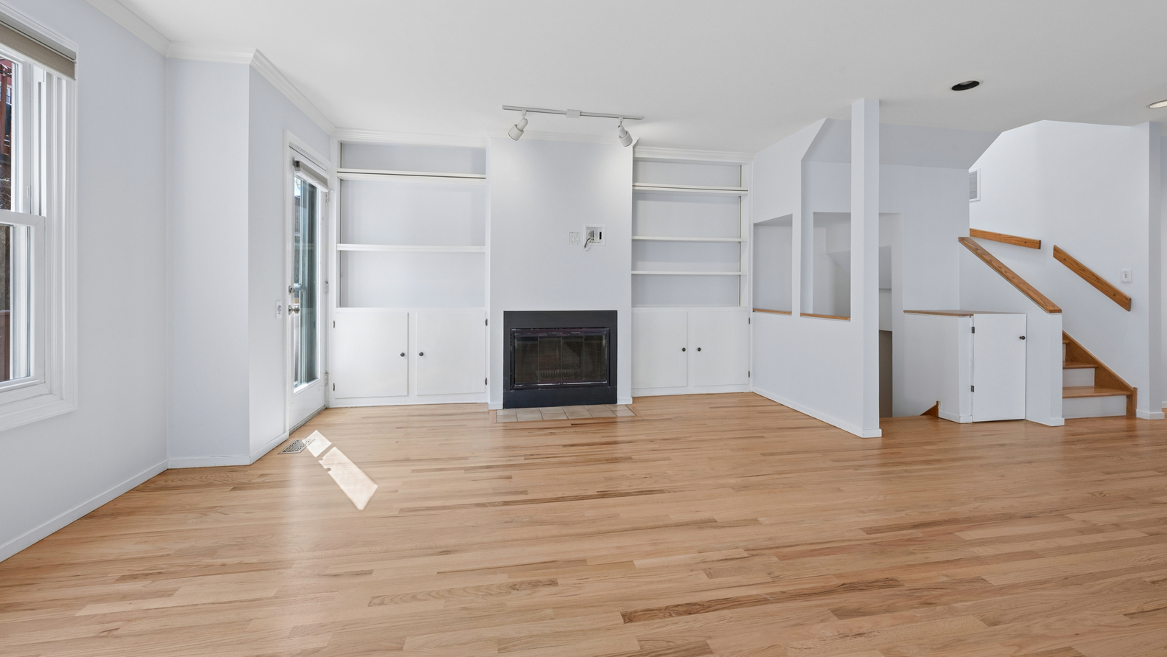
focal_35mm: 15
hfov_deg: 103.0
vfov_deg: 70.4
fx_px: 464
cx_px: 585
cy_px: 303
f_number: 11
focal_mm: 14
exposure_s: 1/30
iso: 200
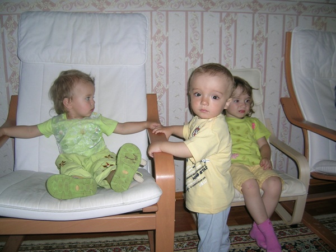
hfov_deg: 52.6
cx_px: 168
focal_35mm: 35
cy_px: 126
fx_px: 340
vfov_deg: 40.7
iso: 50
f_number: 2.8
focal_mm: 5.4
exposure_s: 1/60.1
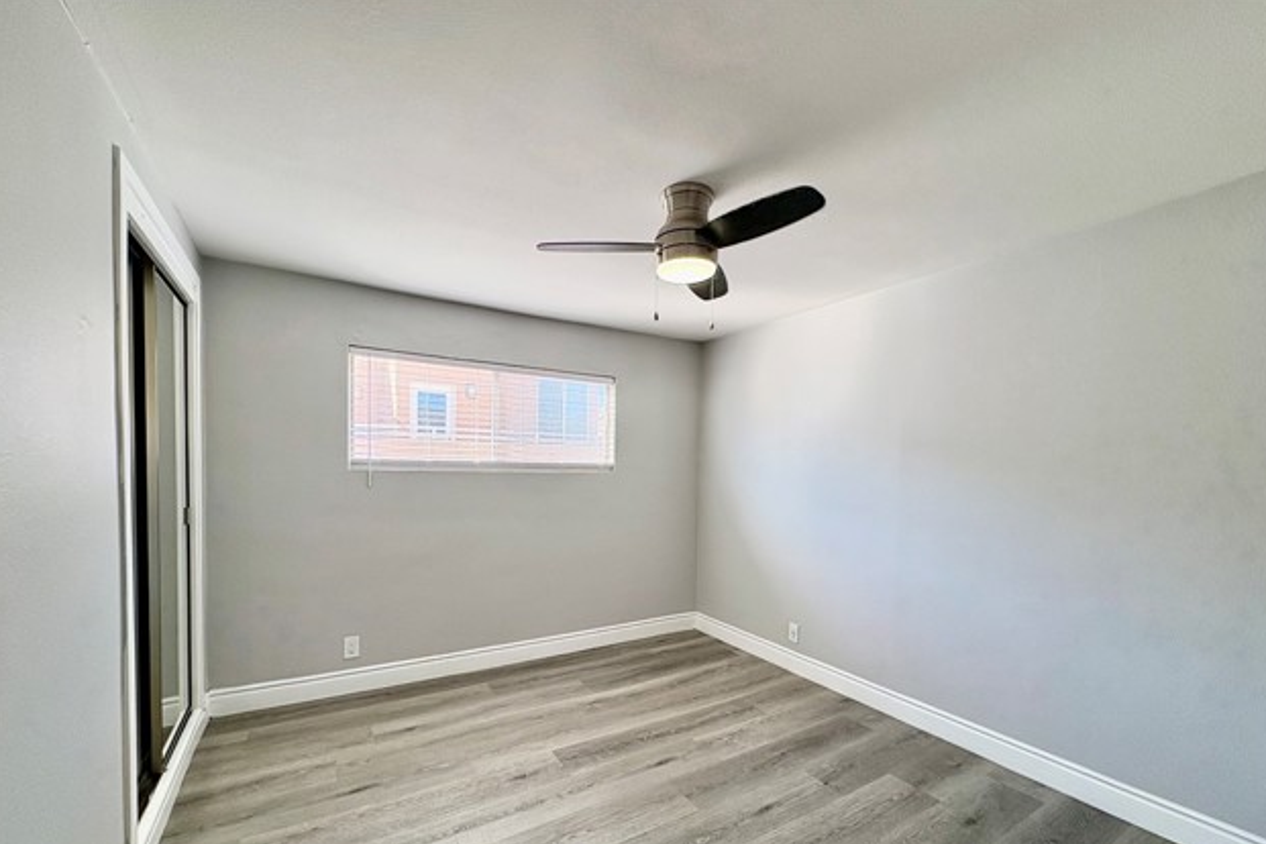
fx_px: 527
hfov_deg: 100.4
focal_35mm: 15
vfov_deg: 76.9
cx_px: 628
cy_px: 483
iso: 64
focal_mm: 2.22
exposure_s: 1/158
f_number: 2.2
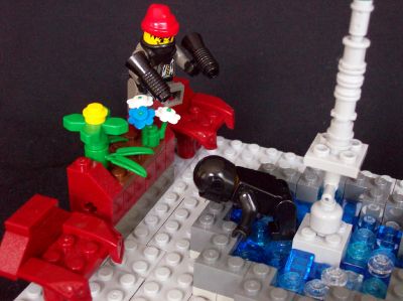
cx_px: 202
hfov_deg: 34.4
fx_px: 651
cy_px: 150
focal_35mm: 56
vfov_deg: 26.0
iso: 160
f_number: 3.4
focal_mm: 9.4
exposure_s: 1/8
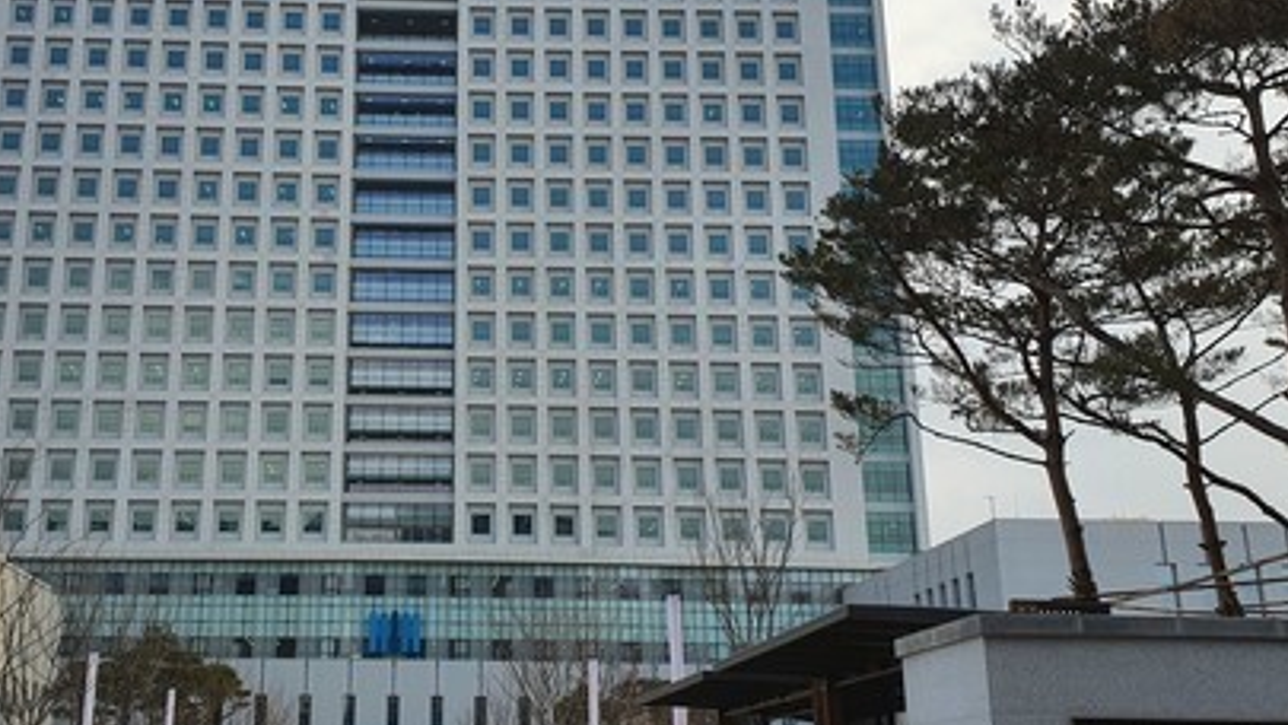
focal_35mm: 42
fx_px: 1435
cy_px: 343
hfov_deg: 47.6
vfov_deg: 28.4
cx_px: 436
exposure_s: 1/730
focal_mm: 4.3
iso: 50
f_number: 2.4
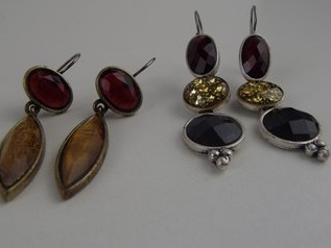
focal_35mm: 40
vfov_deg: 36.0
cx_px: 160
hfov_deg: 46.8
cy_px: 118
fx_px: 383
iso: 160
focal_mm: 6.64
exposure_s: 1/160
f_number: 4.7
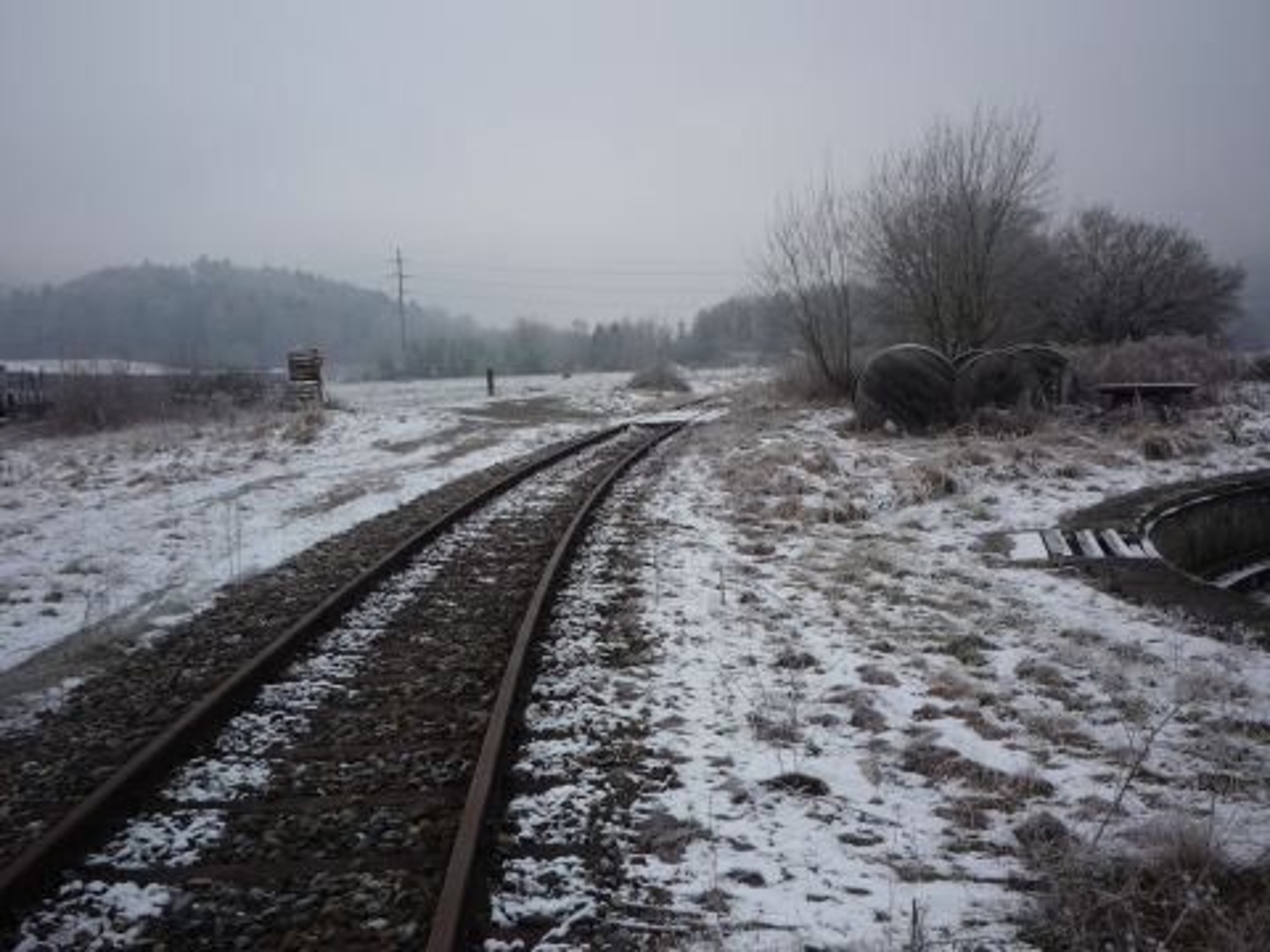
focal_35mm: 32
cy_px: 476
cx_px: 635
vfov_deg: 44.2
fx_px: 1174
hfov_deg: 56.8
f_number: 4
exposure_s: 1/400
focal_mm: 5.2
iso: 100
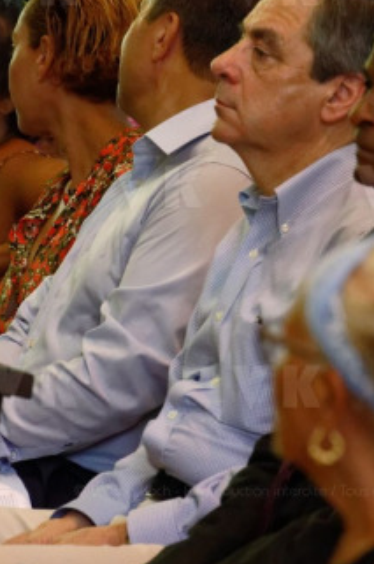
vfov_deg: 3.7
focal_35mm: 560
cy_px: 227
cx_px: 275
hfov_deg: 2.4
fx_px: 8754
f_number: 5.6
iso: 1000
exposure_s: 1/100
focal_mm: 200
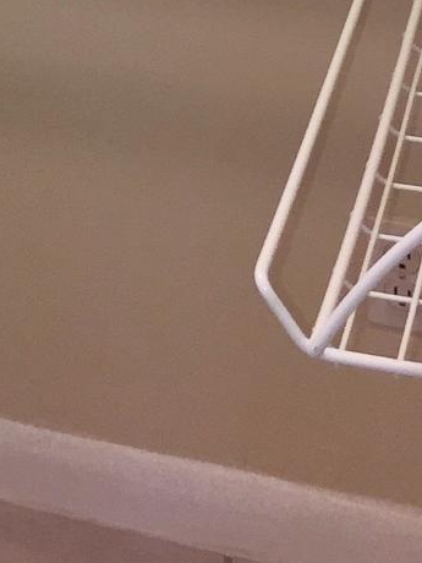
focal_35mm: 126
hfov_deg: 11.1
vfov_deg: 13.6
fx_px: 2048
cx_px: -283
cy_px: -526
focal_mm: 4.15
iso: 32
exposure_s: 1/35
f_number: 2.2
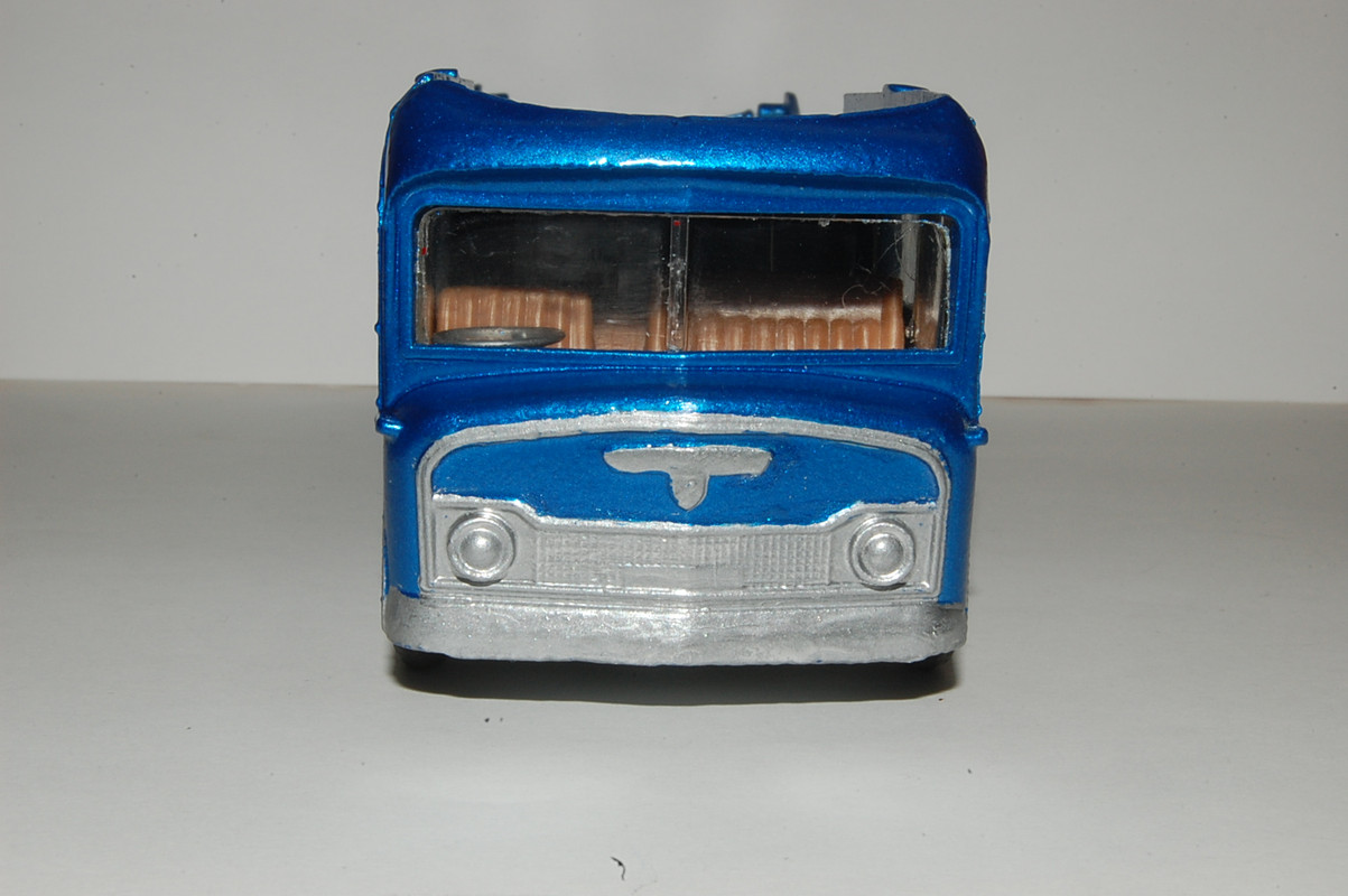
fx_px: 2245
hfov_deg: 33.4
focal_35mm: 60
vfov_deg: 22.6
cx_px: 674
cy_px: 448
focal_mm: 40
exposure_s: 1/60
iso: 400
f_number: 25
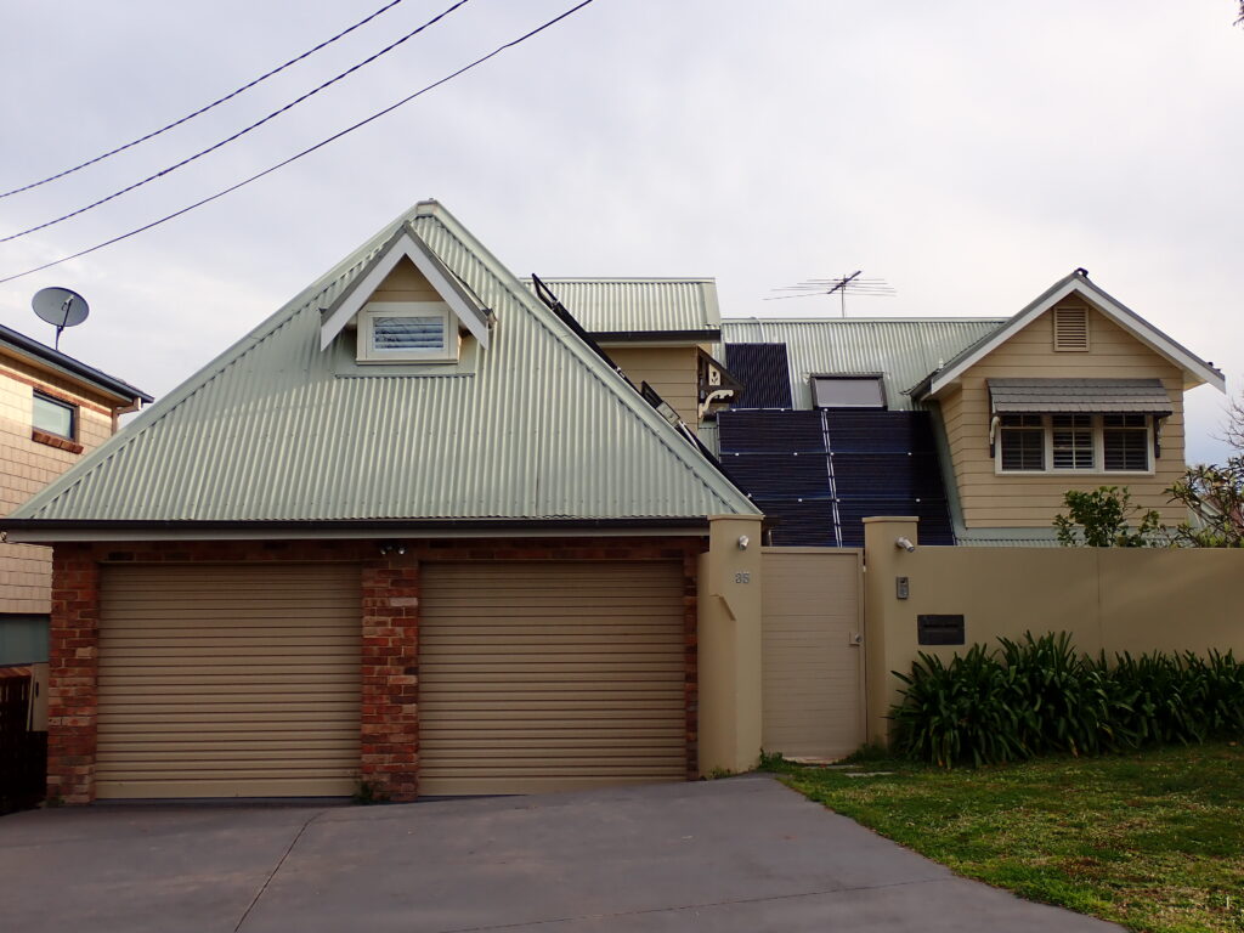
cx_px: 622
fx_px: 1689
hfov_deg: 40.4
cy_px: 466
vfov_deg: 30.9
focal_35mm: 47
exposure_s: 1/250
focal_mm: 8.4
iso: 100
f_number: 4.5
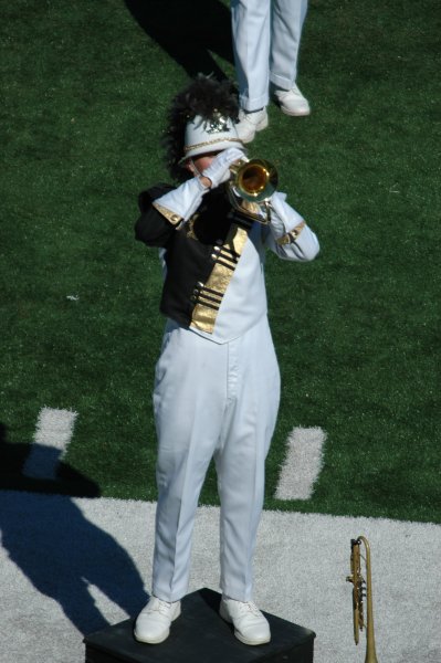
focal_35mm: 600
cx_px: 220
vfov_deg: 3.4
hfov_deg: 2.3
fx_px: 11043
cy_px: 332
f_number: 5.6
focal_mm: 400
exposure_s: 1/2000
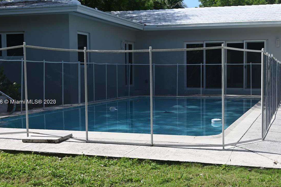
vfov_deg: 25.4
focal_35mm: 53
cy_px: 102
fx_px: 413
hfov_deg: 37.3
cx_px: 180
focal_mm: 36
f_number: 6.3
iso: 100
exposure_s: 1/320
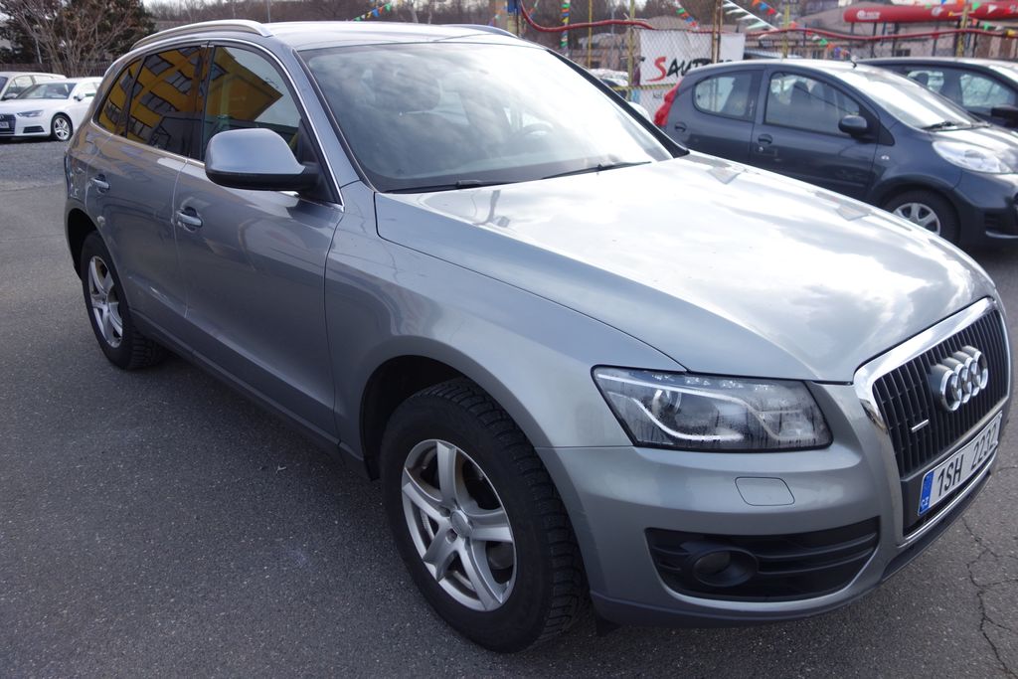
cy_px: 340
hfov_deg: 65.5
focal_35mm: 28
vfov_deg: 46.4
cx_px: 509
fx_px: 792
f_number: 1.8
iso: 125
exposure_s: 1/1250
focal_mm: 10.4
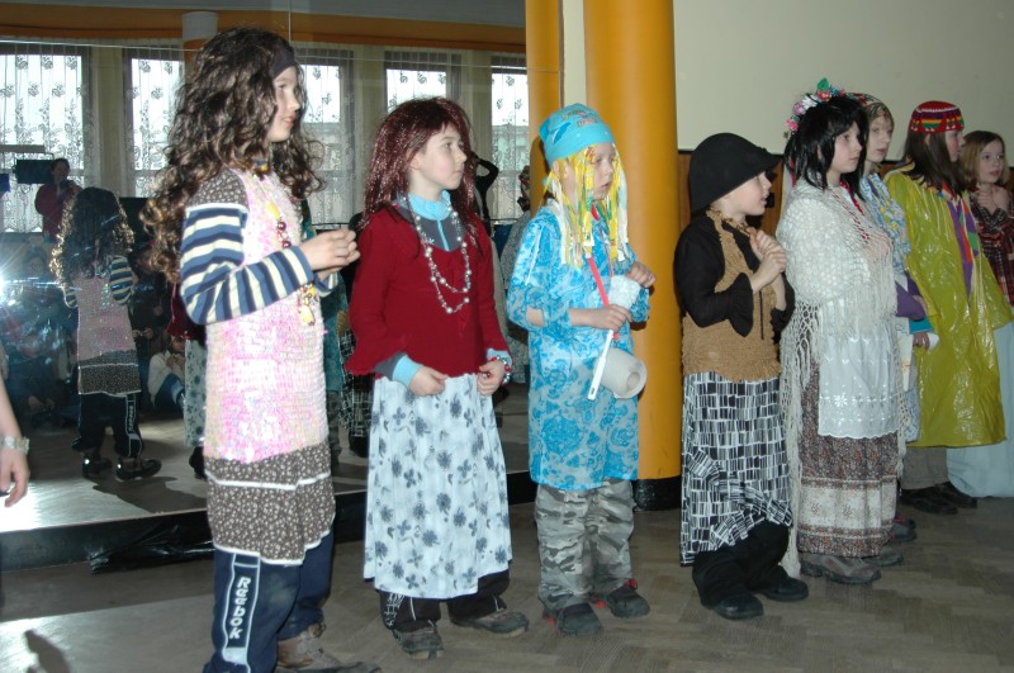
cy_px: 336
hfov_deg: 53.2
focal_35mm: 36
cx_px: 507
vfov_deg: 36.8
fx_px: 1013
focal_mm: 24
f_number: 3.5
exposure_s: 1/60
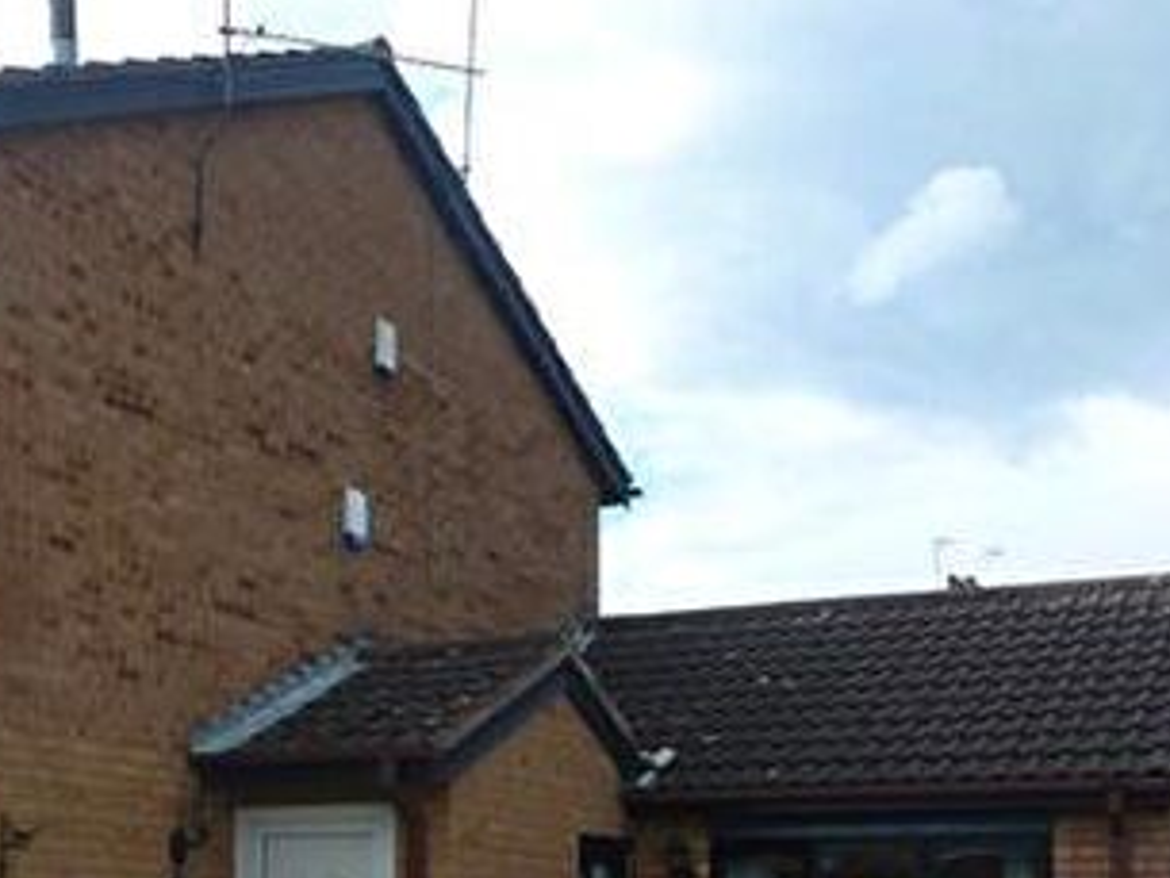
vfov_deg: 25.4
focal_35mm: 55
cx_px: 58
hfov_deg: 32.7
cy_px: 853
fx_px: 1860
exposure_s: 1/320
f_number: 4
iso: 100
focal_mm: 4.3
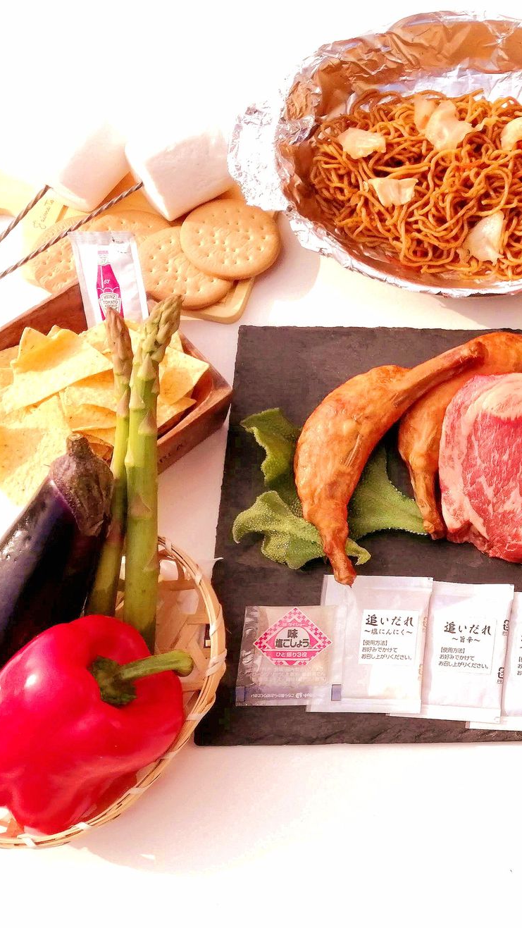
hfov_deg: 25.5
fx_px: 1058
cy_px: 472
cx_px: 588
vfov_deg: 47.4
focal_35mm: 43
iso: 50
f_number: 1.8
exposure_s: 1/1395
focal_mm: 3.62
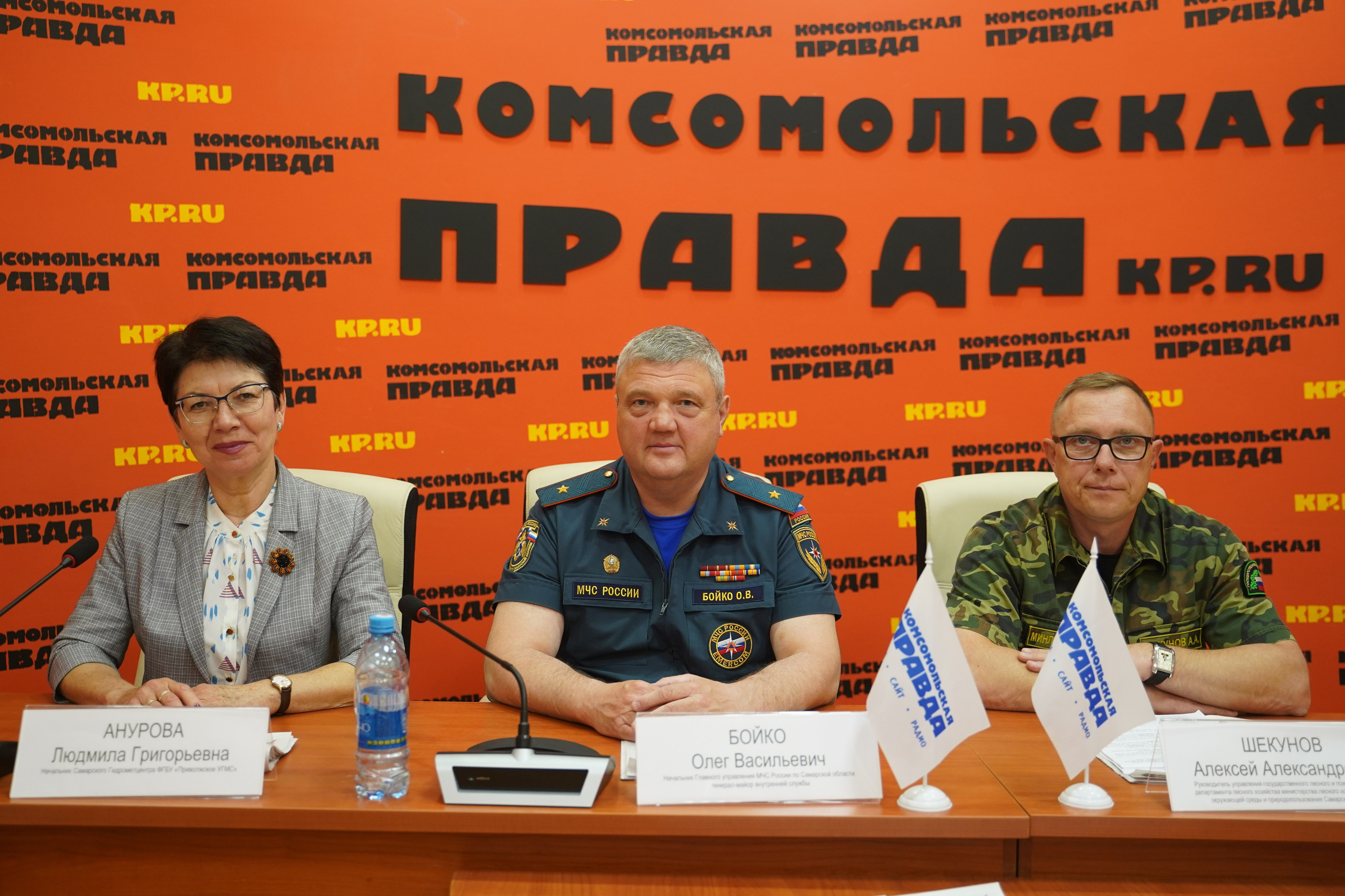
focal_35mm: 36
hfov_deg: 53.1
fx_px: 1345
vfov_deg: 36.9
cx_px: 672
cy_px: 448
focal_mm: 36
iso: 1250
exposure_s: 1/160
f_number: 2.8
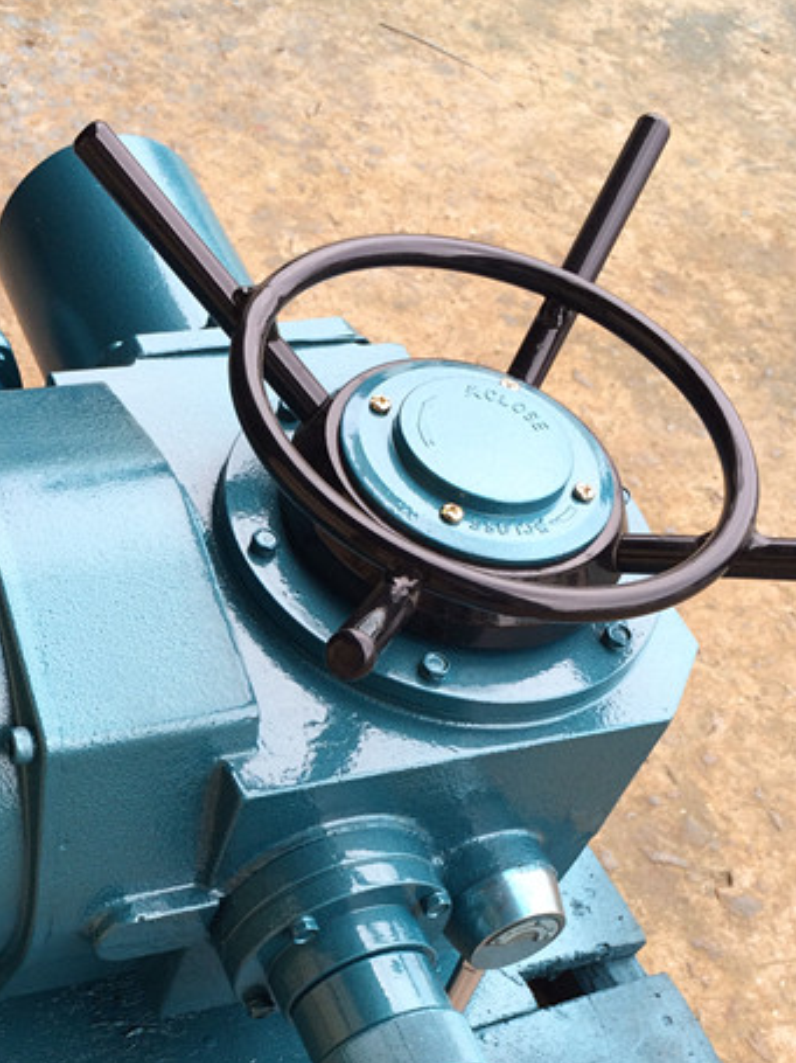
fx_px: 1564
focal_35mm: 51
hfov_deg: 28.0
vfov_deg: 36.4
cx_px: 173
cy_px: 832
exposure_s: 1/432
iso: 32
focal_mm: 4.15
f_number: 2.2
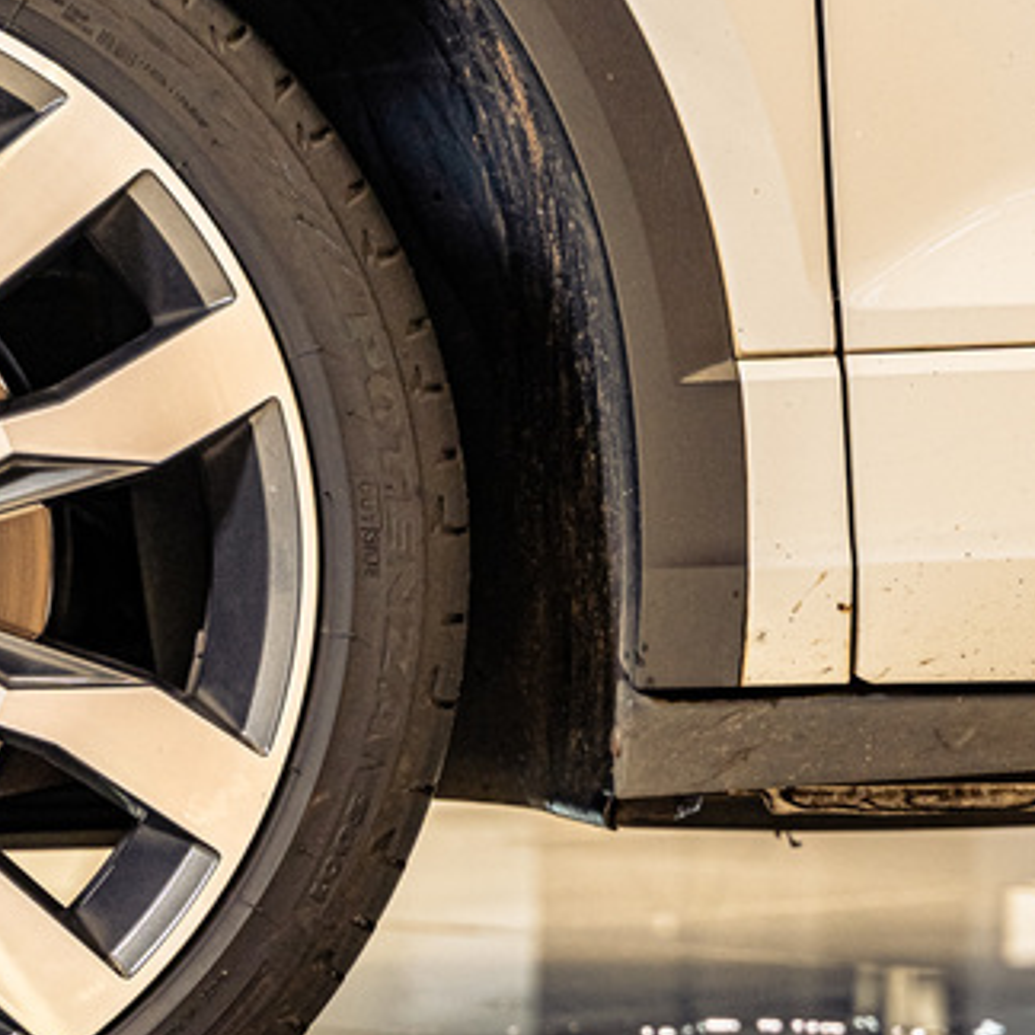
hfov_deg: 8.6
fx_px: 6799
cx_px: -299
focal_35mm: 201
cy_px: 553
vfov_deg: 8.7
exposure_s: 1/125
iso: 640
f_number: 4.5
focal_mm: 75
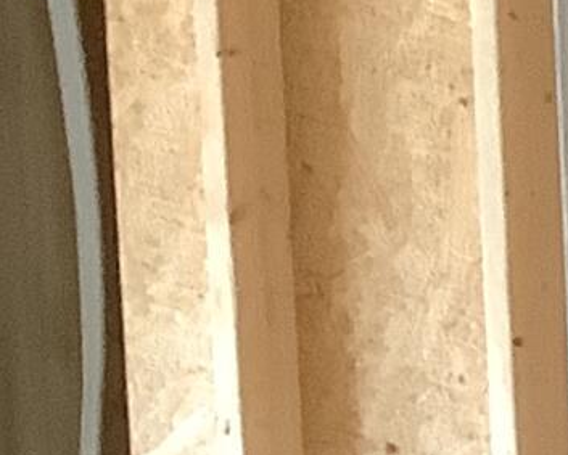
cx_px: 2259
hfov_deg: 6.2
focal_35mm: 257
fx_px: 4324
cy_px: 1371
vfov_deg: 5.6
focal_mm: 3.3
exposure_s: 1/60
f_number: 2.4
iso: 200
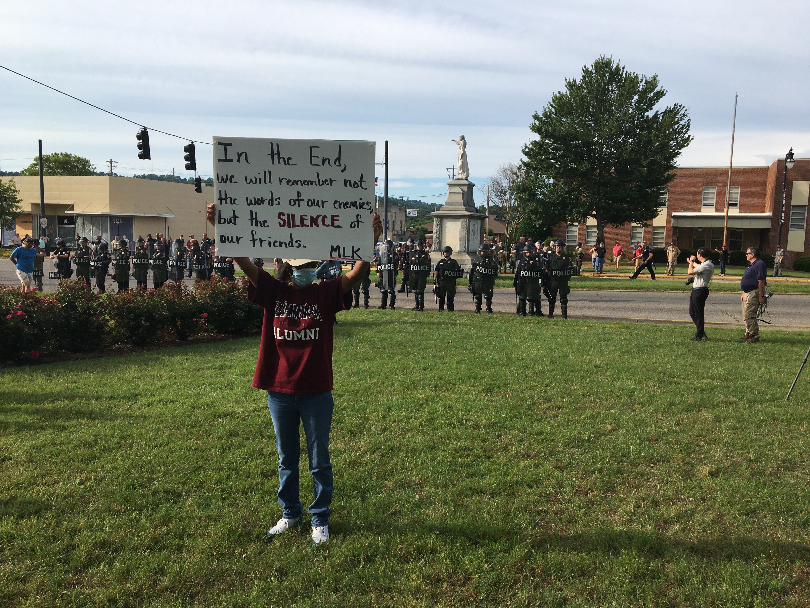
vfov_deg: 48.2
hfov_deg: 61.7
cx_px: 405
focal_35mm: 29
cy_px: 304
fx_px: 679
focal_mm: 4.15
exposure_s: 1/1374
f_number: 2.2
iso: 25
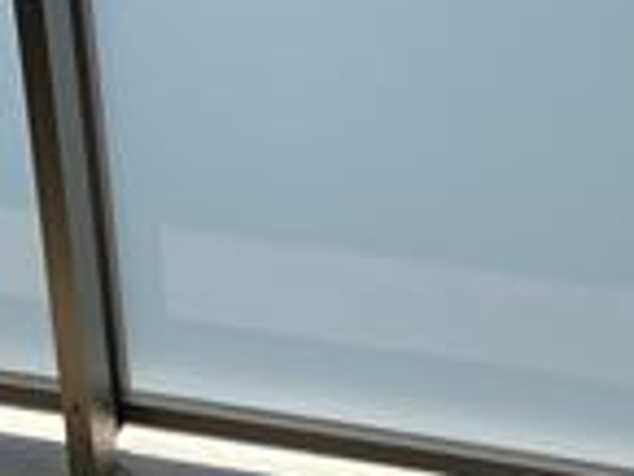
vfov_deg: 12.7
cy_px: -22
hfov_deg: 17.0
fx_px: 2108
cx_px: 481
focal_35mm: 115
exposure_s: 1/2268
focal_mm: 4.25
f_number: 1.8
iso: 32
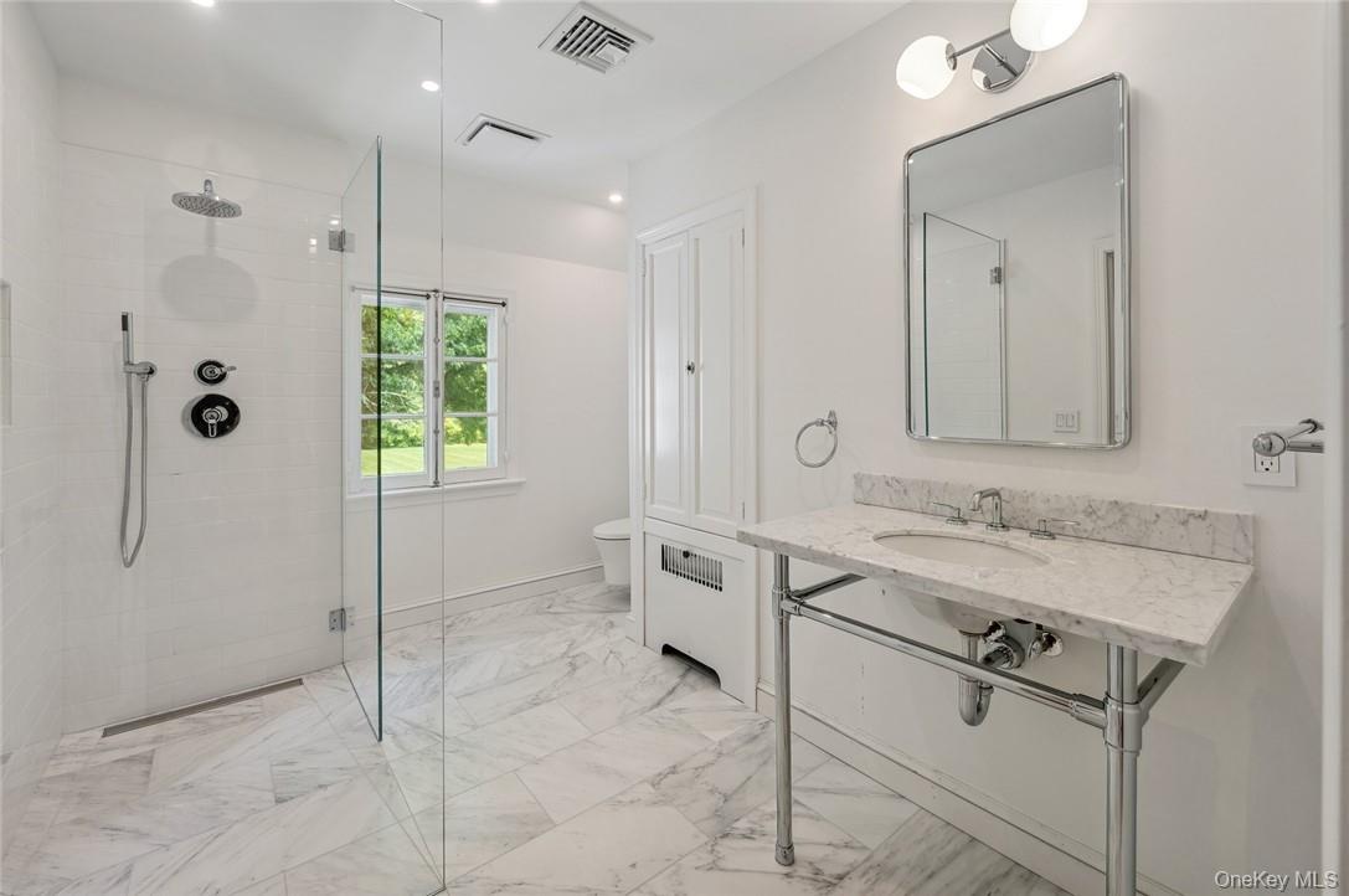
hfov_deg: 104.3
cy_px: 448
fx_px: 524
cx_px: 674
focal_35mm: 14
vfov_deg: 81.1
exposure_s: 1/10
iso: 200
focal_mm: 14
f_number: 11
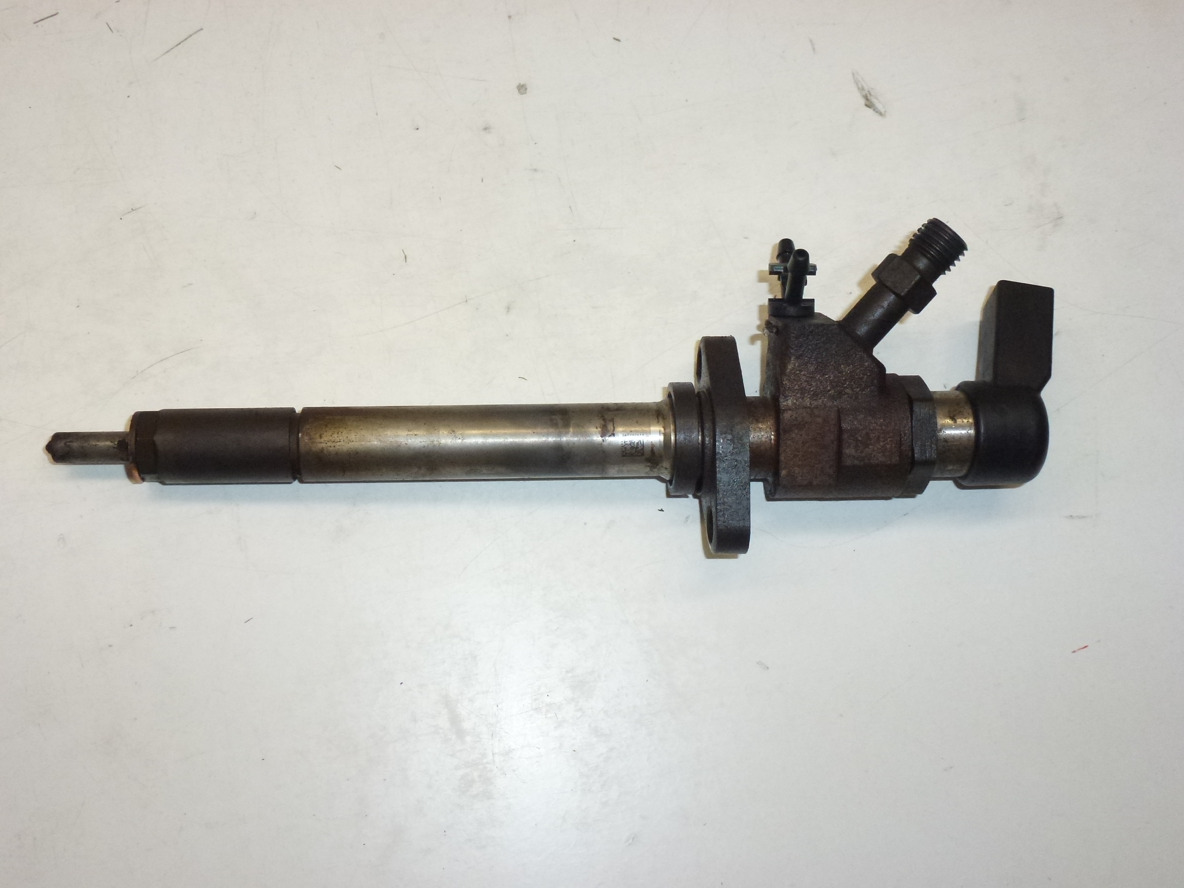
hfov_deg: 45.8
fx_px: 1402
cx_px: 592
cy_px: 444
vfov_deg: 35.1
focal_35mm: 41
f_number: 3.9
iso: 400
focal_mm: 7.4
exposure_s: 1/320
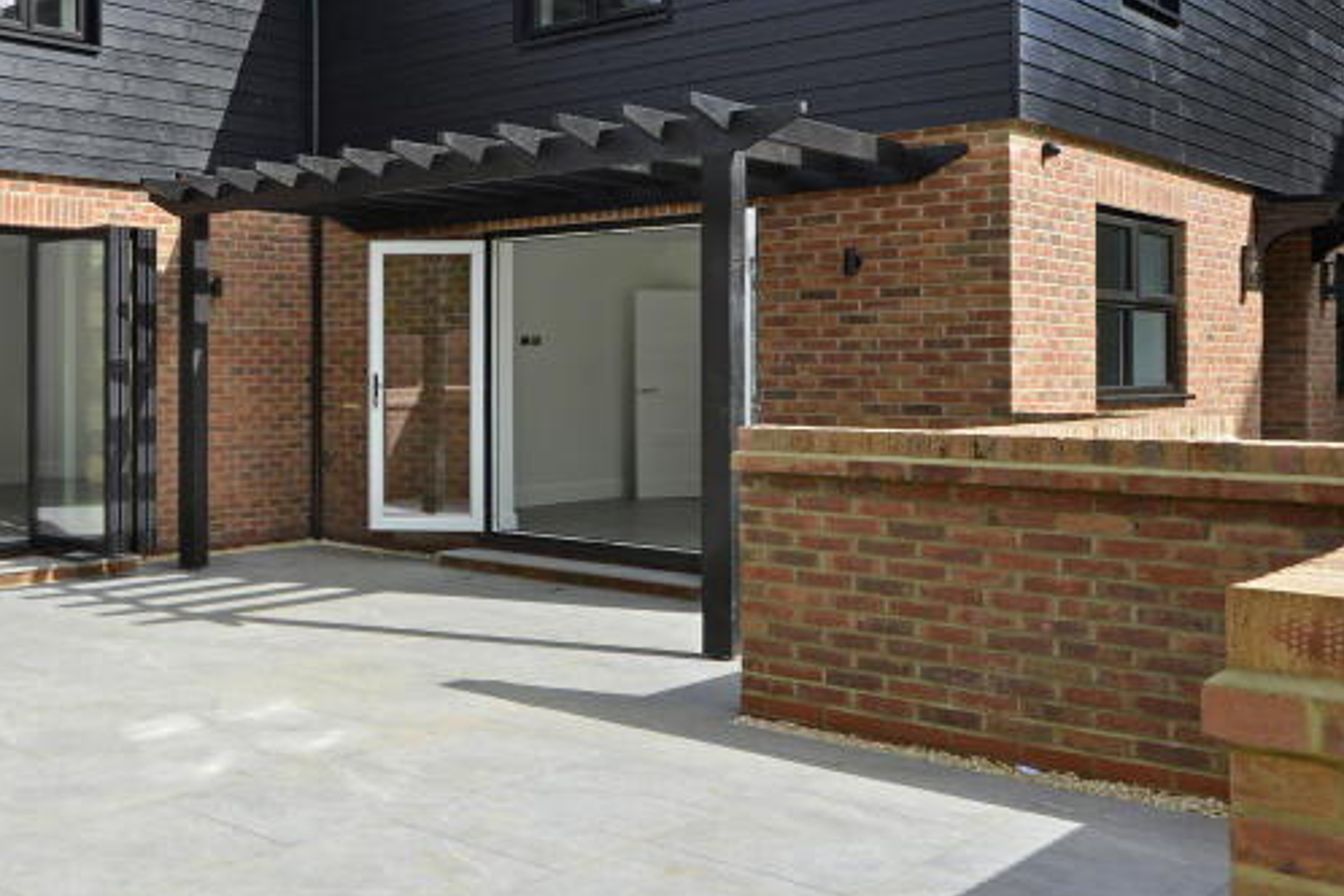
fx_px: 1381
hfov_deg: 44.5
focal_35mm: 37
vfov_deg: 35.9
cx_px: 16
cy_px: 401
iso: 400
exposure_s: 1/100
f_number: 14
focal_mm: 18
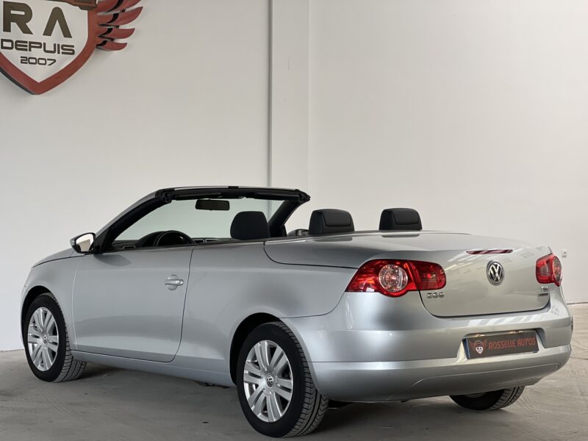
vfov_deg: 19.1
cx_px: 294
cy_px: 220
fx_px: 1308
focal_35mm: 77
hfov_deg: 25.3
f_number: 2.8
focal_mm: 9
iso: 250
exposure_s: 1/78
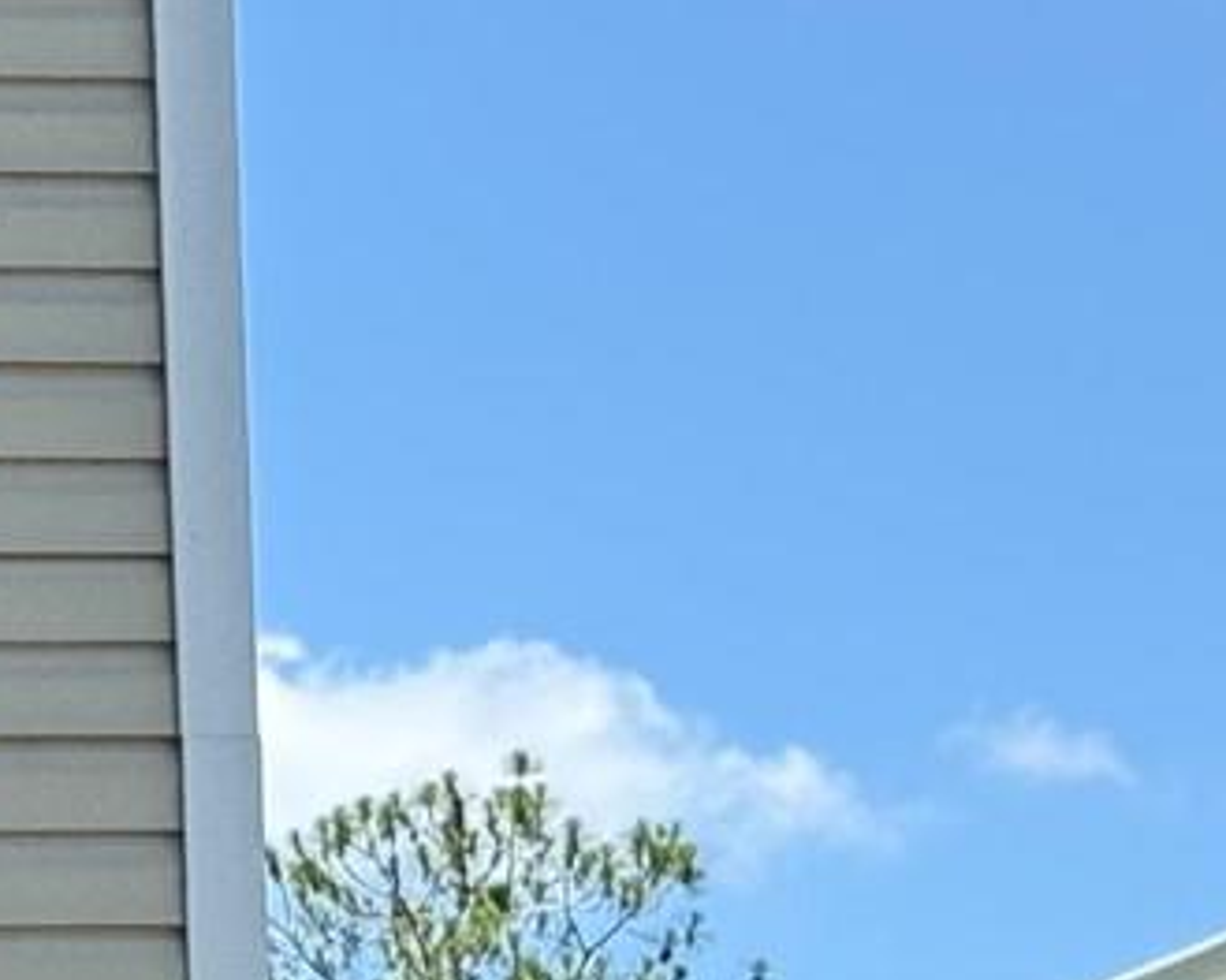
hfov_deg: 8.1
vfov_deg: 6.5
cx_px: -1301
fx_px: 8270
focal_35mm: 228
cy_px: 2105
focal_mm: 6.76
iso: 80
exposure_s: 1/1795
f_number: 1.78
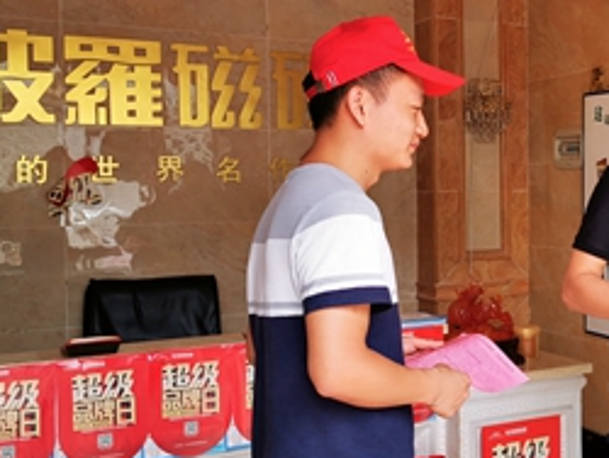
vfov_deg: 27.1
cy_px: 220
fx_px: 951
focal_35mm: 54
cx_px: 541
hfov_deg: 33.7
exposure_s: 1/276
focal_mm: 5.56
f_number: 1.6
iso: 50
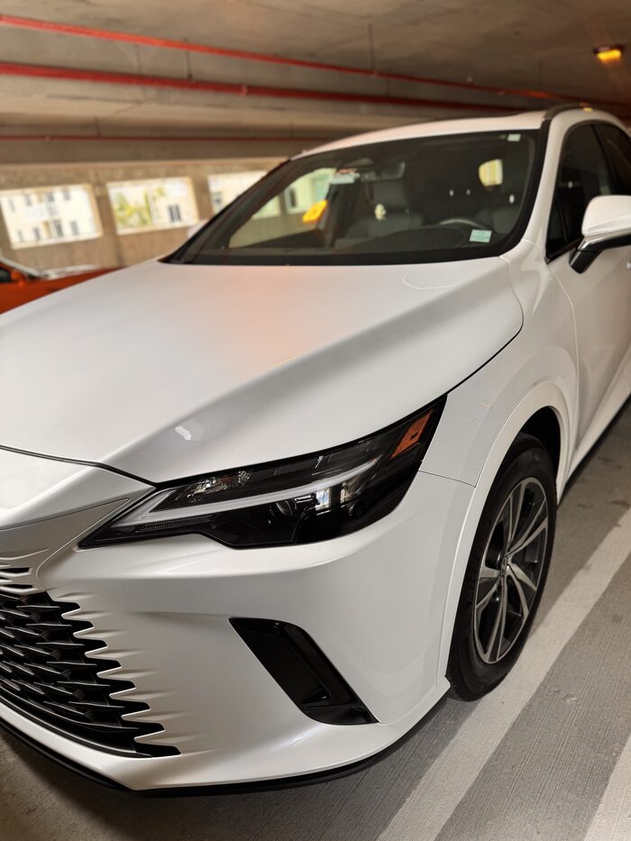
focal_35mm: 24
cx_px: 316
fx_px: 583
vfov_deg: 71.6
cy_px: 420
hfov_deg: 56.8
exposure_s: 1/325
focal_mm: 6.76
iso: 80
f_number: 1.78
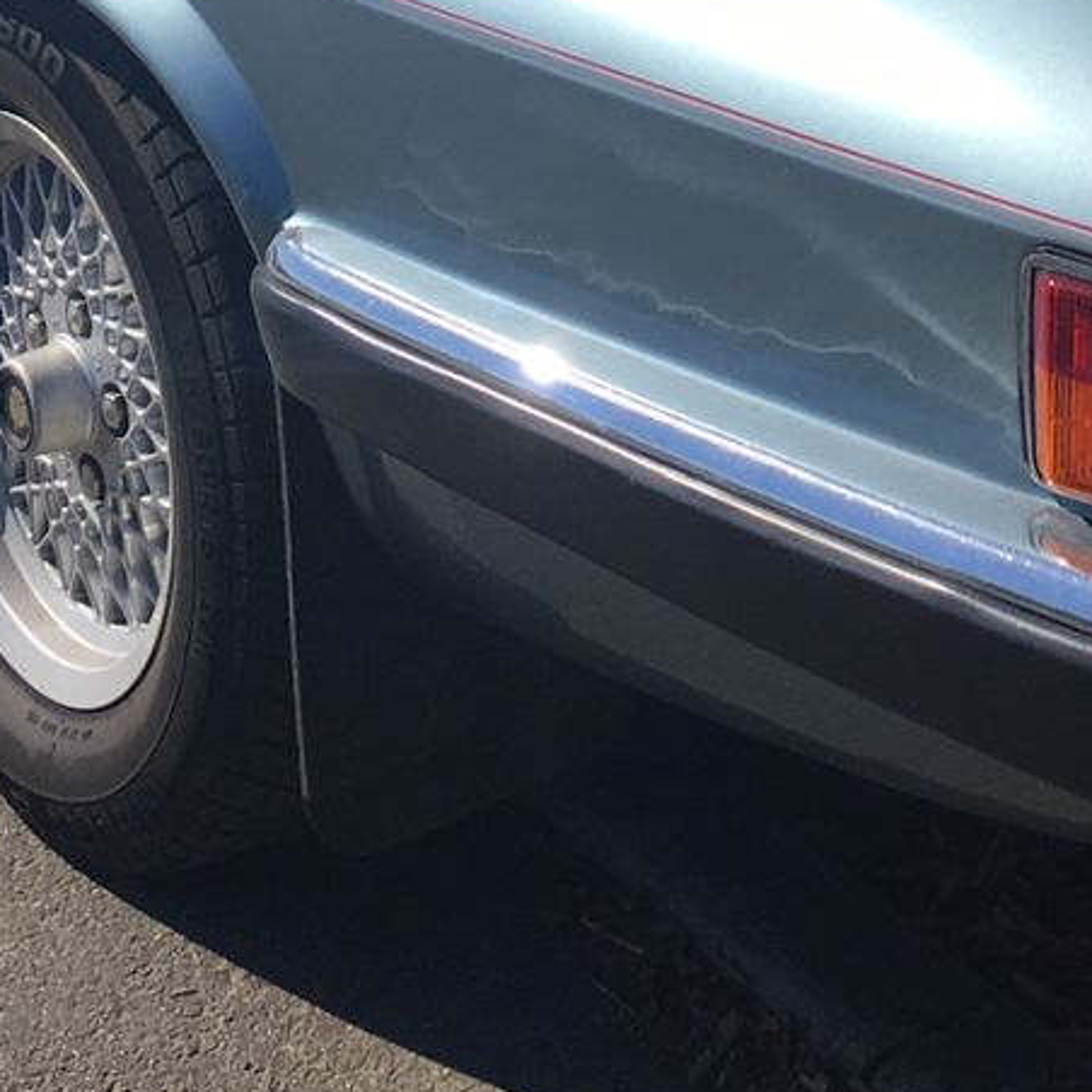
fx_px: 3640
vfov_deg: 16.1
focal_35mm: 102
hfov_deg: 17.0
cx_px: 814
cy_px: -338
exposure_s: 1/2262
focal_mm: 4.15
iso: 25
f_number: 2.2
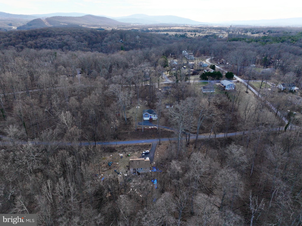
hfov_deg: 71.6
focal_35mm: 24
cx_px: 151
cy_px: 113
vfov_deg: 56.8
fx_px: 209
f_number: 2.8
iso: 420
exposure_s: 1/1600
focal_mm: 12.29
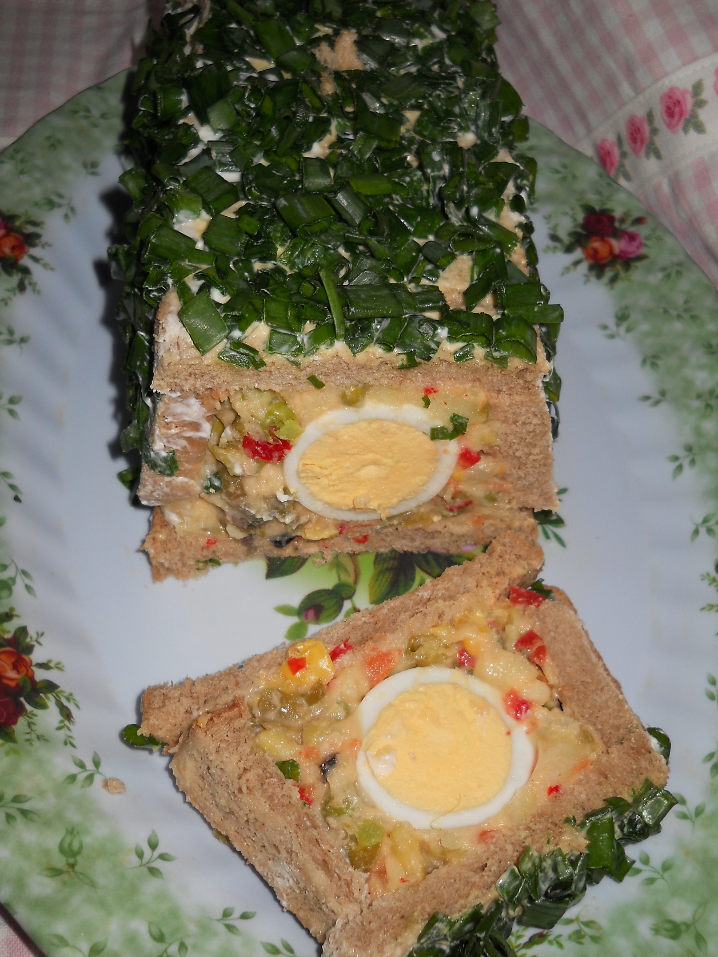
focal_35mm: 41
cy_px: 478
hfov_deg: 35.1
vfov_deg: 45.8
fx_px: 1134
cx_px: 359
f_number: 5.5
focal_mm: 6.72
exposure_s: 1/30
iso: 80
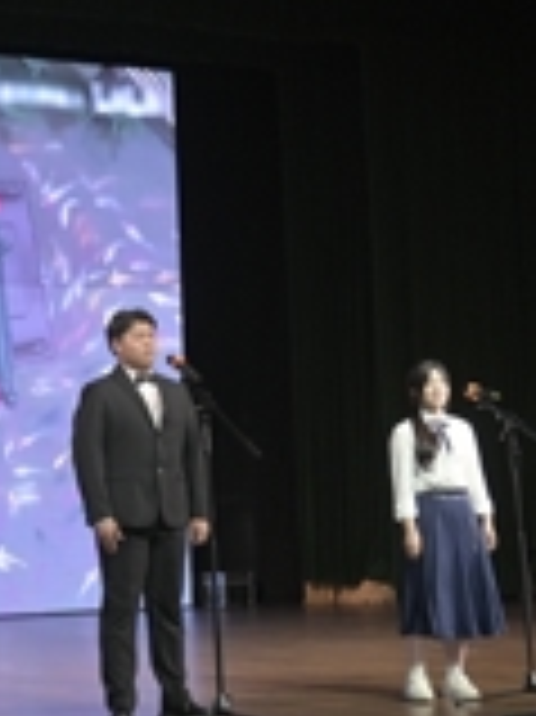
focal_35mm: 87
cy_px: 320
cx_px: 68
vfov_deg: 22.5
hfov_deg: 16.7
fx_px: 1799
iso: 900
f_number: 4
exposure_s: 1/30
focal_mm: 32
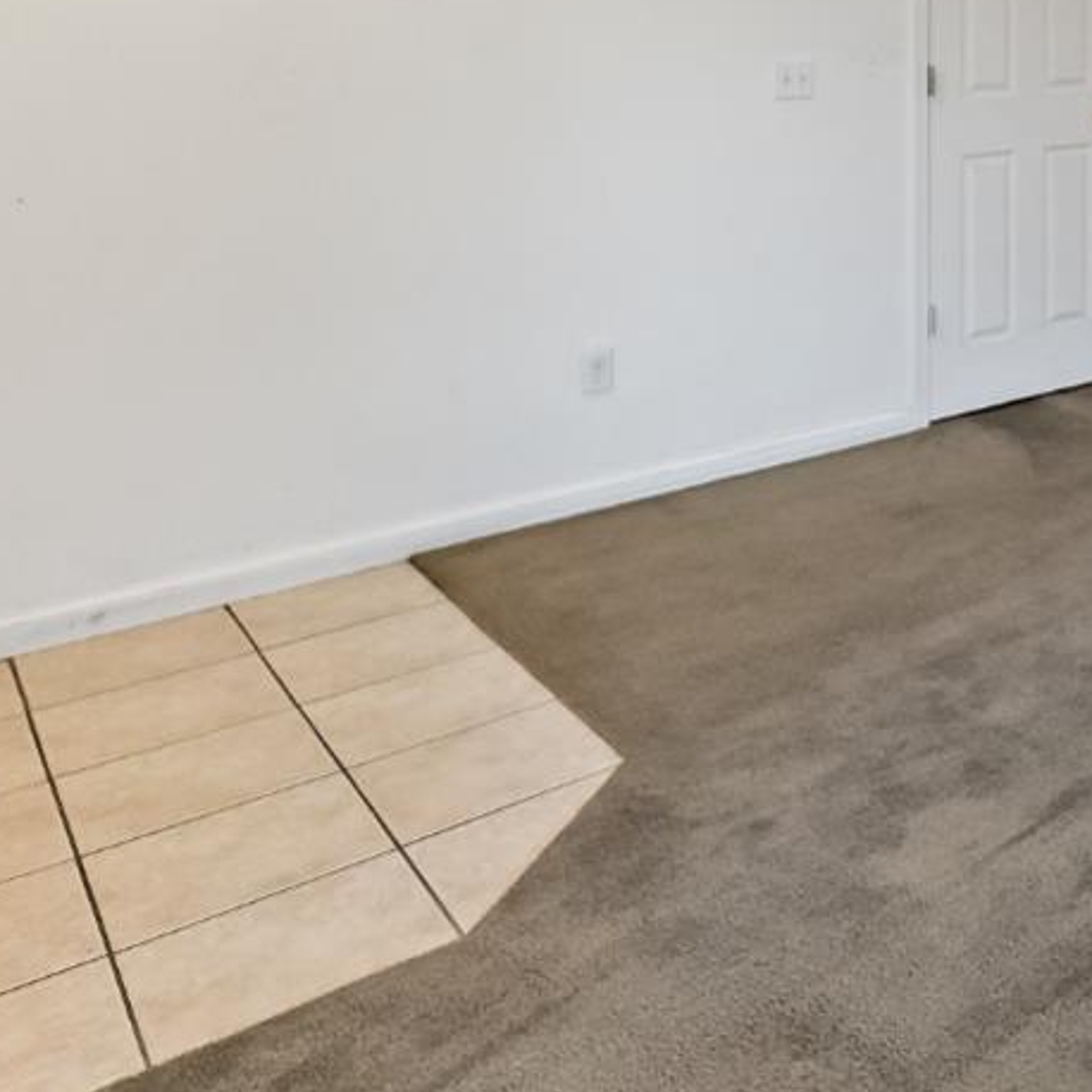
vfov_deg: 38.3
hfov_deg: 32.4
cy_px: 14
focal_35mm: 39
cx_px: 1416
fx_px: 1392
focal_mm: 14
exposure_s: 1/160
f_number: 3.2
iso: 1250
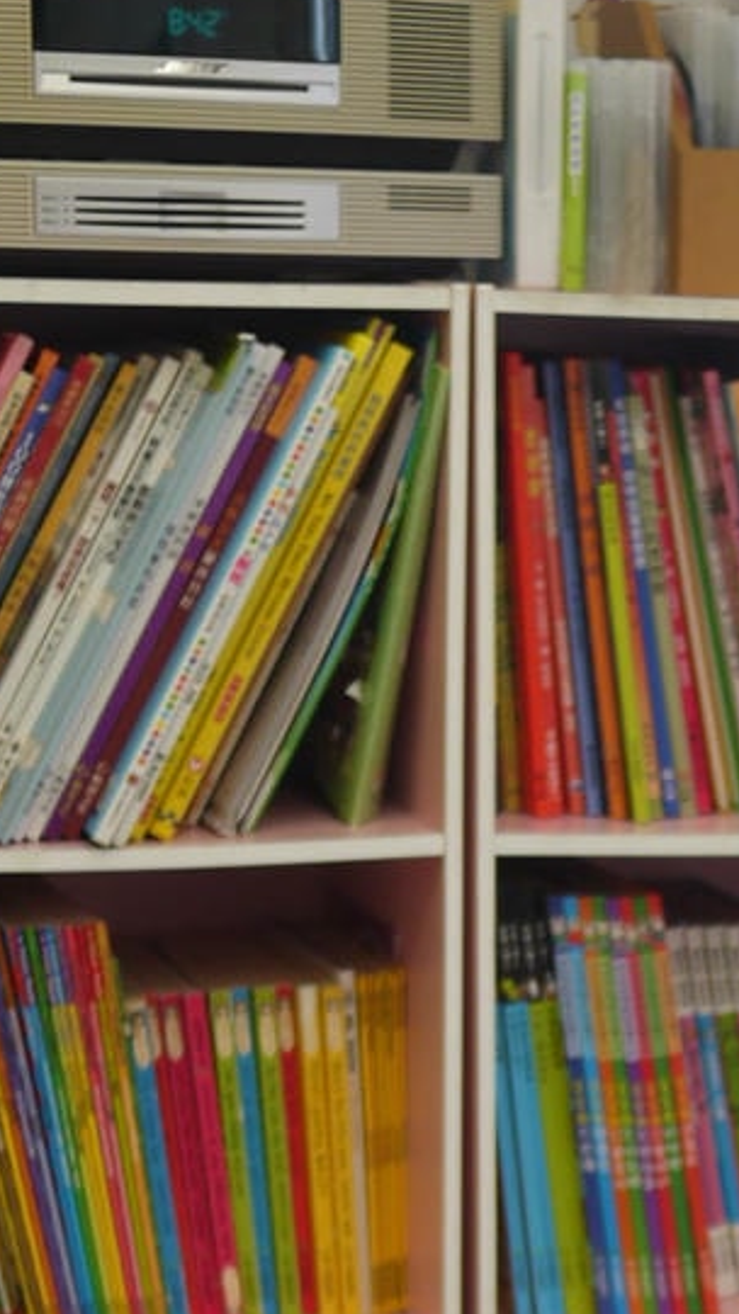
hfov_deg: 9.2
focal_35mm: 129
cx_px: 994
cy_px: 1285
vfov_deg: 16.3
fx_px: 4497
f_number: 1.7
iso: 160
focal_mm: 20
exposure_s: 1/80
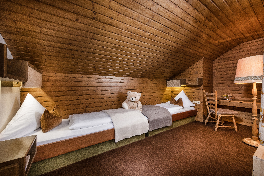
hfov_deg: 104.3
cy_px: 88
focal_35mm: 14
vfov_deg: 81.2
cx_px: 132
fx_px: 103
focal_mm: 14
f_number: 9.5
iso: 400
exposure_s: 1/8
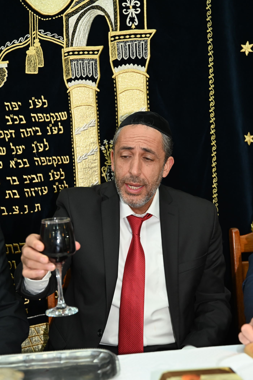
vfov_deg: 30.5
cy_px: 190
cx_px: 126
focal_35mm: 66
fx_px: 697
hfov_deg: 20.6
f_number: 4
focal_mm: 66
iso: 1600
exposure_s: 1/125
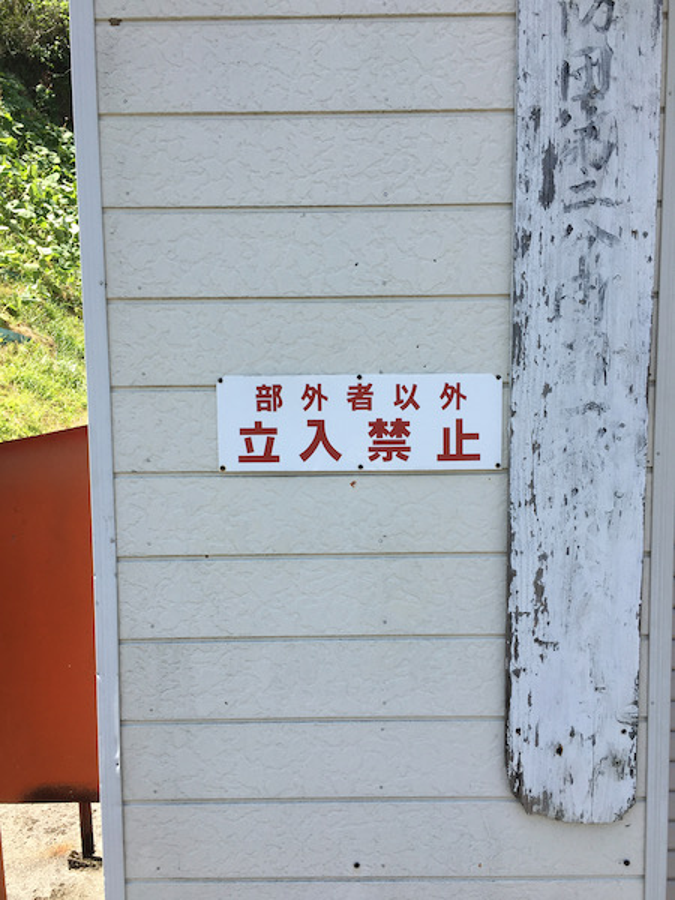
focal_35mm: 29
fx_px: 754
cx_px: 338
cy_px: 450
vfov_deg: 61.7
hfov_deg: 48.2
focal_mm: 4.15
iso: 25
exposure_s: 1/769
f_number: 2.2
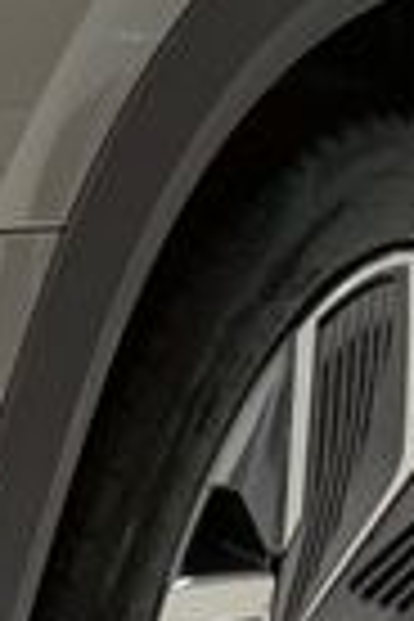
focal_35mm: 201
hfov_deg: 6.5
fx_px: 3467
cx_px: -562
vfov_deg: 10.1
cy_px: -122
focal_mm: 4.25
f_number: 1.8
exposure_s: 1/60
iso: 200
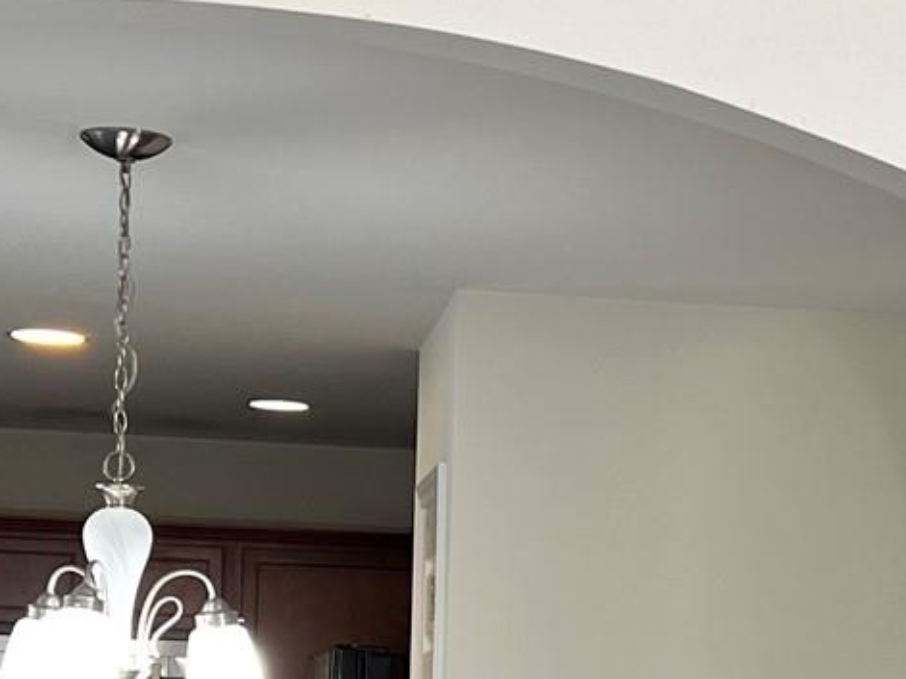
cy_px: 773
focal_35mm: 113
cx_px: 714
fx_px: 2957
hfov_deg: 17.3
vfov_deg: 12.8
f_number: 1.5
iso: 100
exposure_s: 1/120
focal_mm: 5.7
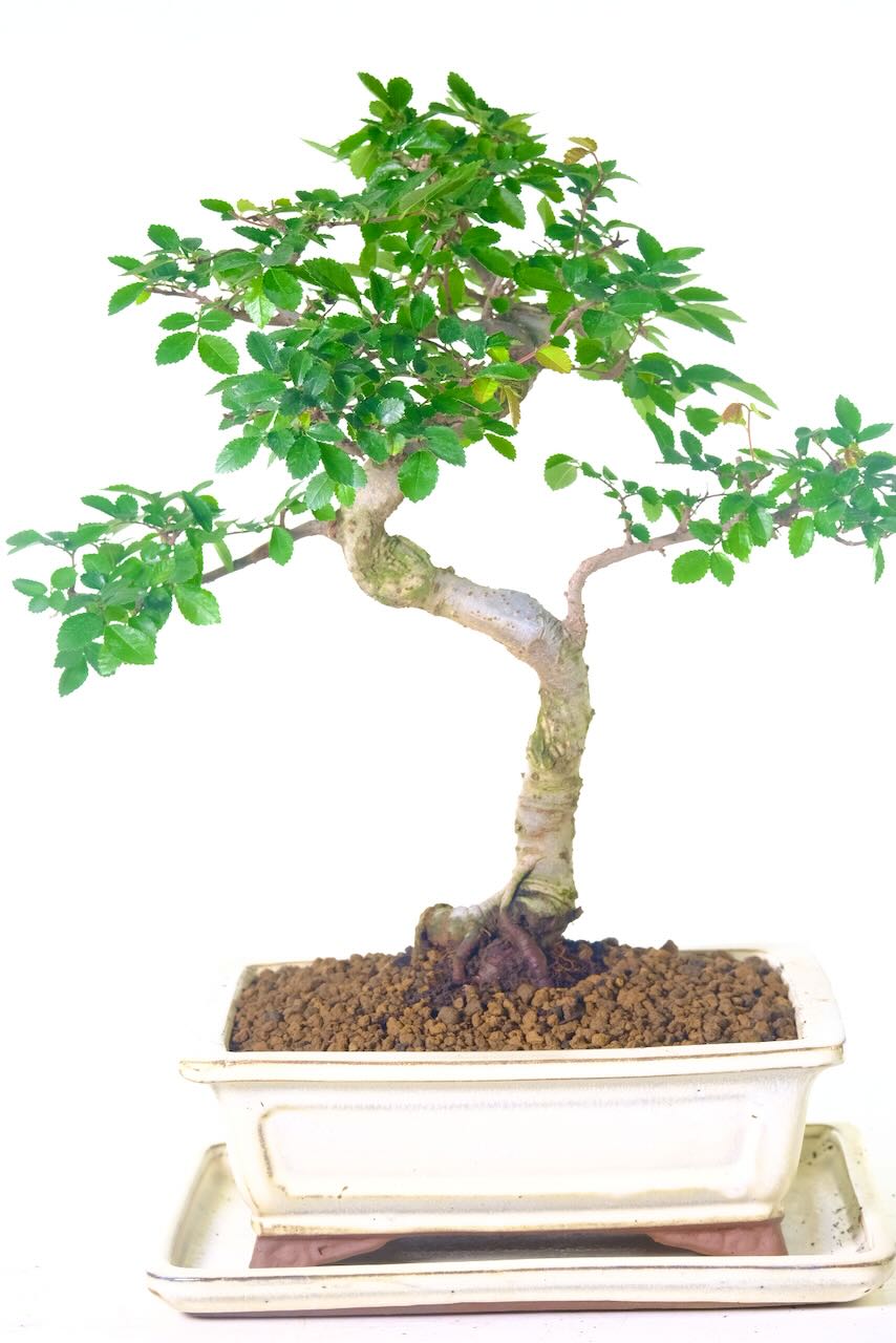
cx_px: 448
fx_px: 3582
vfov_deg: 21.2
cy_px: 672
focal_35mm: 96
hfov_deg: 14.3
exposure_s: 1/30
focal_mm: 63.8
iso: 1600
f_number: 8
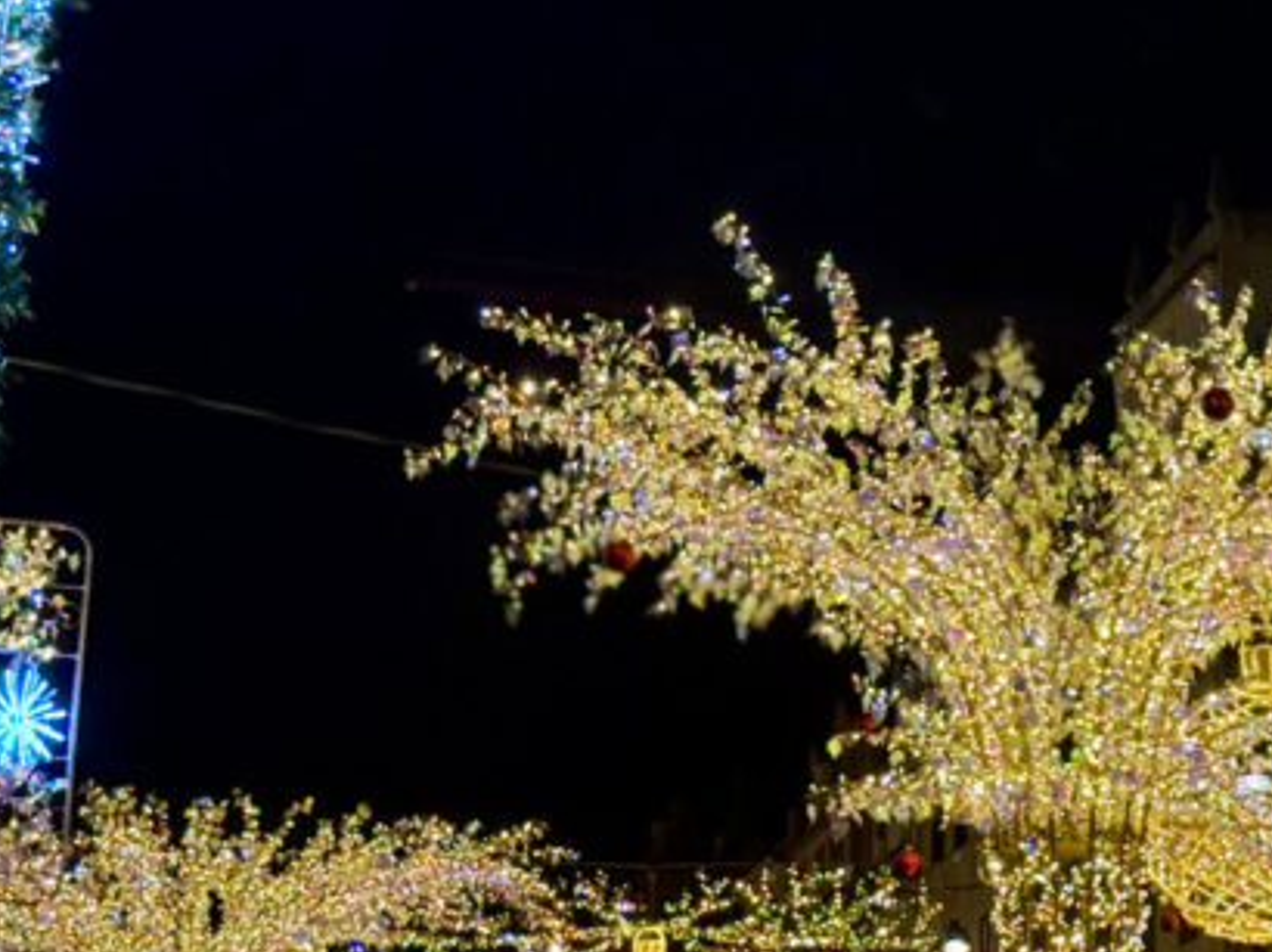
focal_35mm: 120
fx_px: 4407
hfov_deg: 15.8
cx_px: 1520
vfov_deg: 12.3
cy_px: 341
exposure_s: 1/100
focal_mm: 6.76
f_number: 1.78
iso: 64
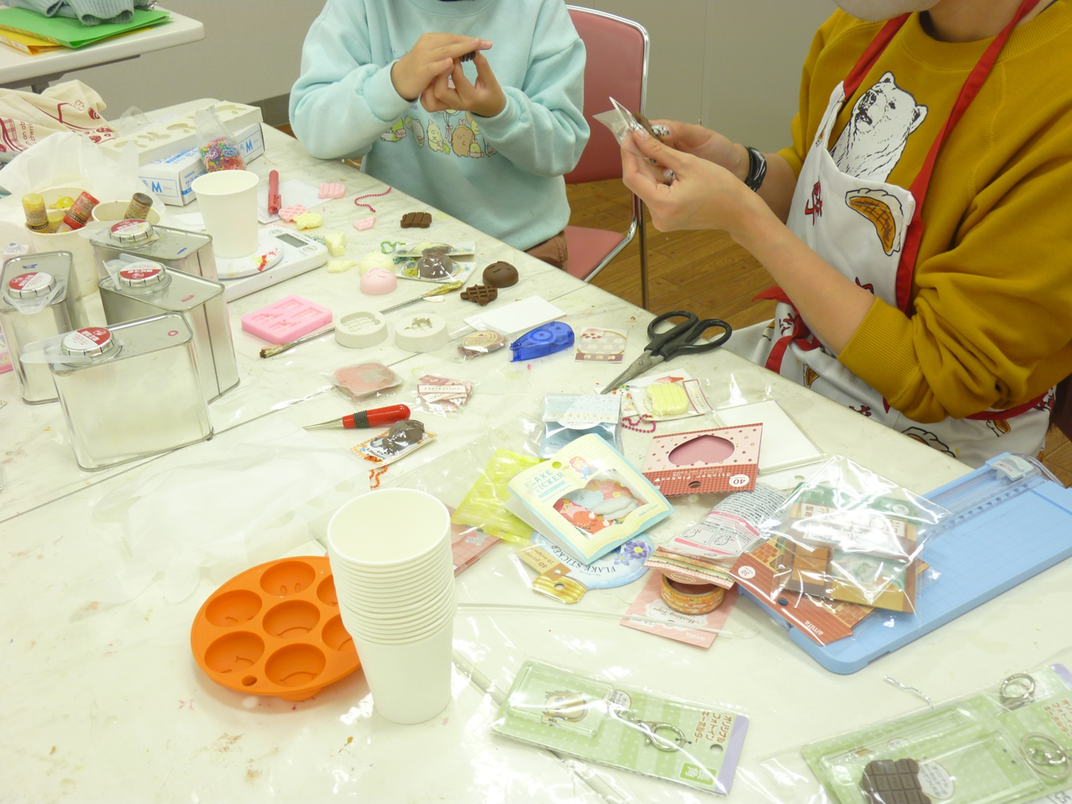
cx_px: 536
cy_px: 402
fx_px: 1208
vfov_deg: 36.8
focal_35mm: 39
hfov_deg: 47.9
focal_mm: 6.9
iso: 100
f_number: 3
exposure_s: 1/30
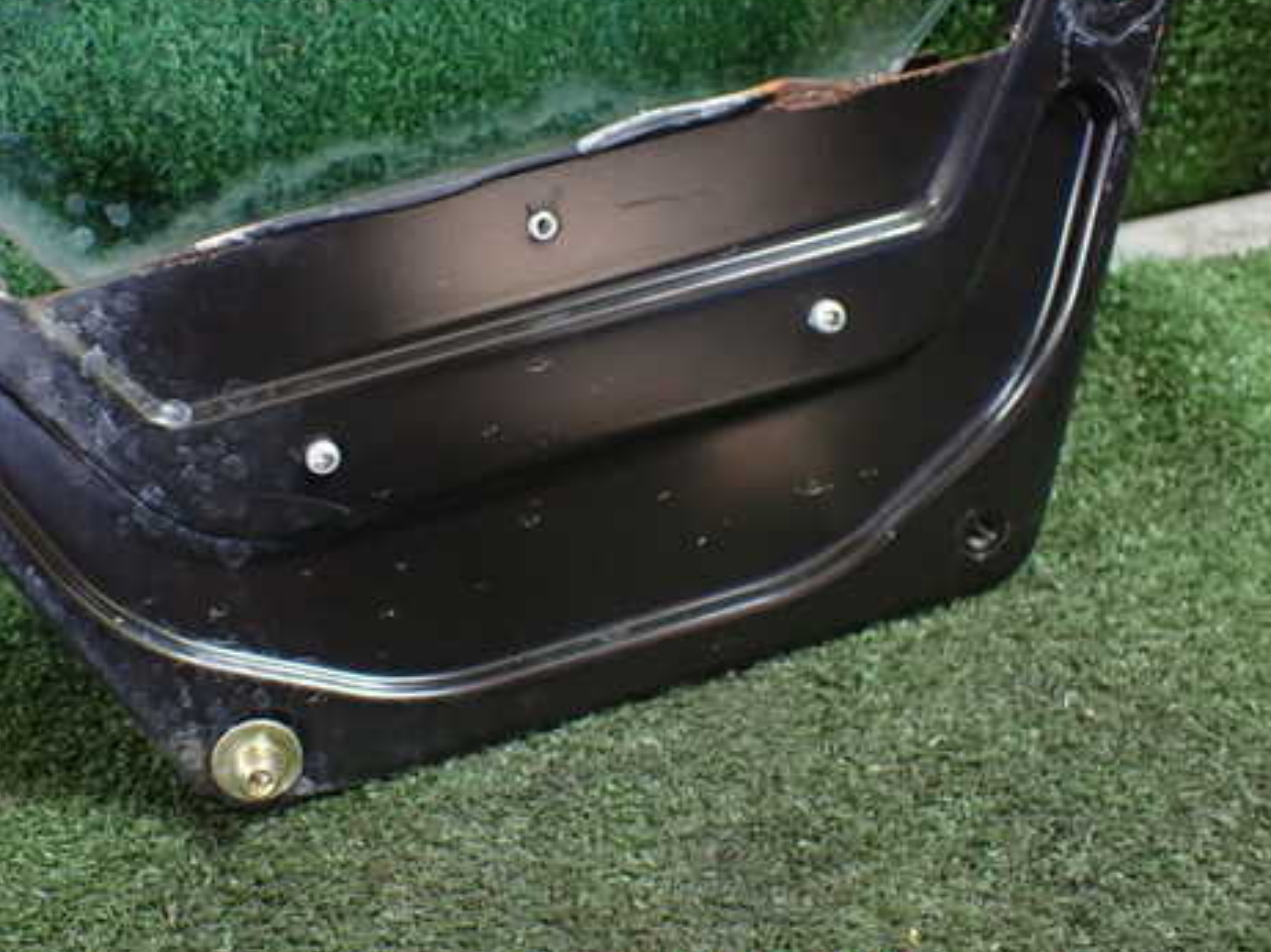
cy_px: 402
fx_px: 1431
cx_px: 470
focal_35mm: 39
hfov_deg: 47.4
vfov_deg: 36.7
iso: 800
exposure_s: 1/60
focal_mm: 5.4
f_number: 2.3
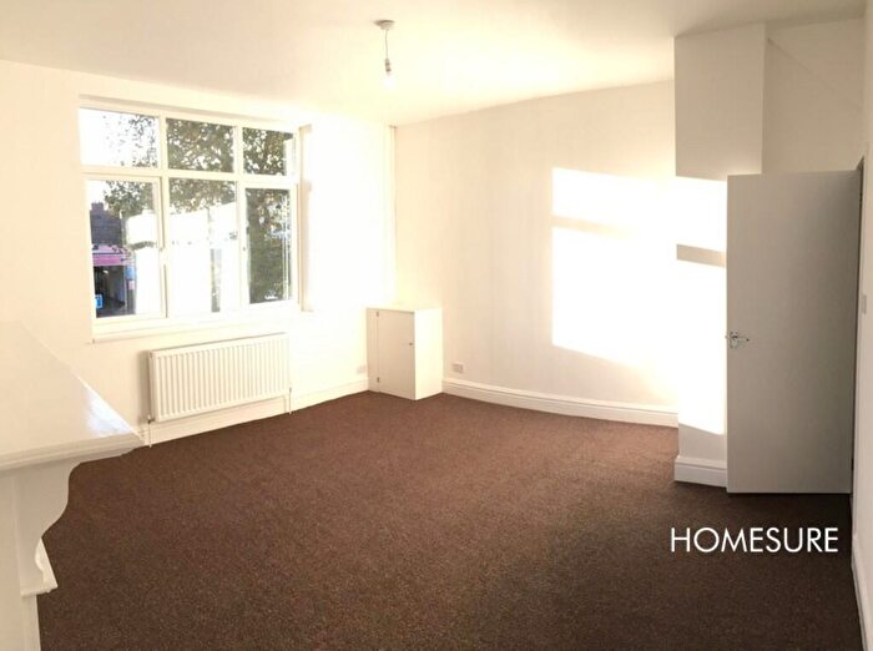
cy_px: 326
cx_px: 436
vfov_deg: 48.1
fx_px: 730
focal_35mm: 29
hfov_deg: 61.8
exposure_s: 1/314
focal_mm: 4.15
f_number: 2.2
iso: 100
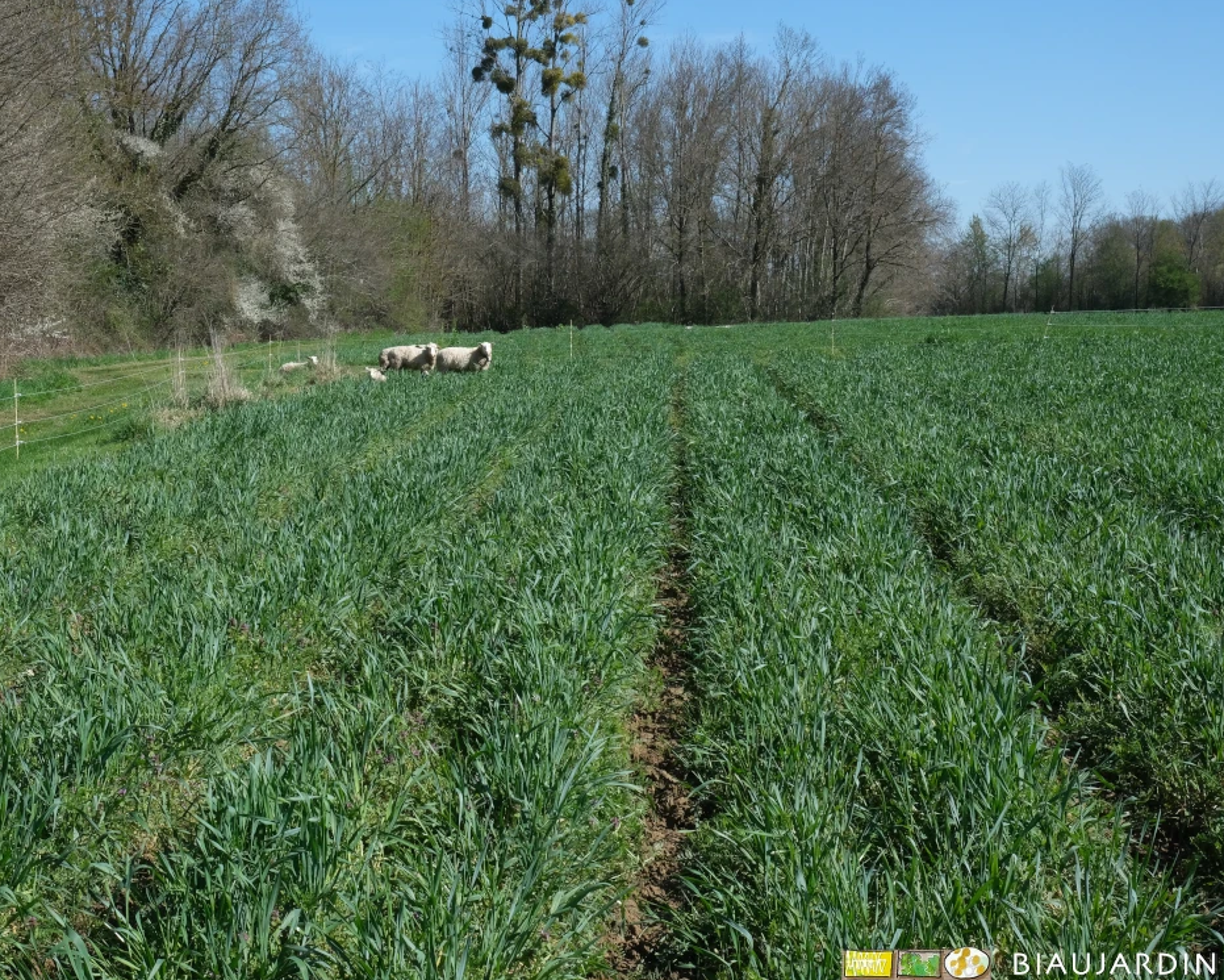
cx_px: 442
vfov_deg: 29.1
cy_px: 522
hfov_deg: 35.7
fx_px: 1884
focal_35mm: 52
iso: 1250
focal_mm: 28.9
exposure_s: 1/500
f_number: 16
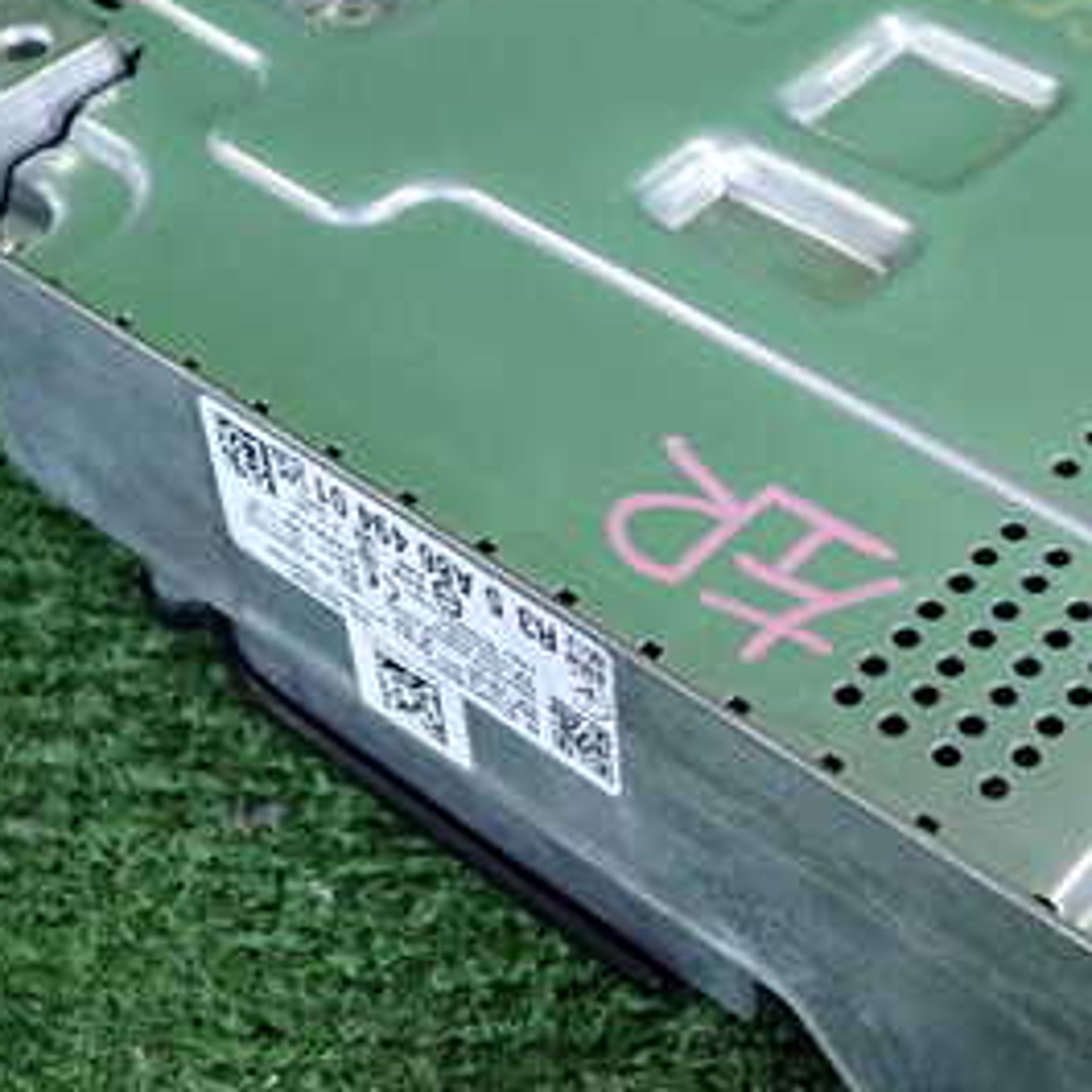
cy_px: 470
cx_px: 882
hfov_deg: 26.4
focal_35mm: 64
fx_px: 2284
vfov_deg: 26.9
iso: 640
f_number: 2.4
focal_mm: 5.79
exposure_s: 1/125
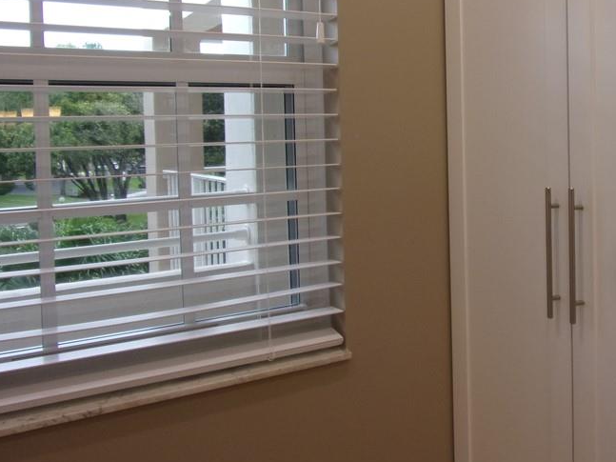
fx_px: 676
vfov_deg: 37.1
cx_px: 452
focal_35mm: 38
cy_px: 140
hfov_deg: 47.4
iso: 80
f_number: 3.3
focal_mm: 4.3
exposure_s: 1/45
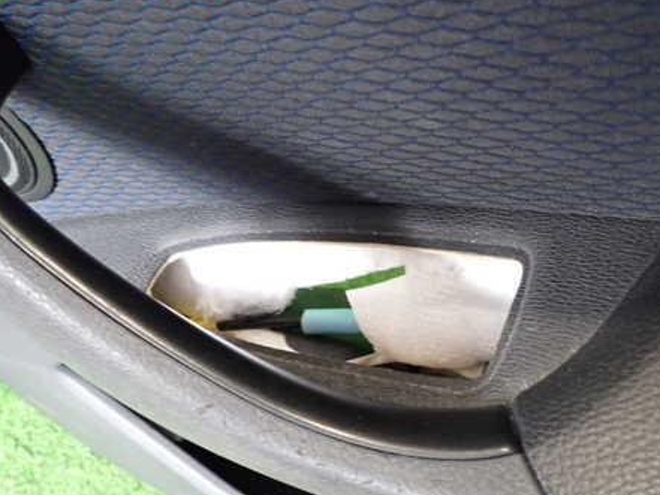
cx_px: 388
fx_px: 648
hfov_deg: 53.7
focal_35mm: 34
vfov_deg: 41.6
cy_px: 304
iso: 500
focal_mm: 4.5
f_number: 2
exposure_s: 1/40
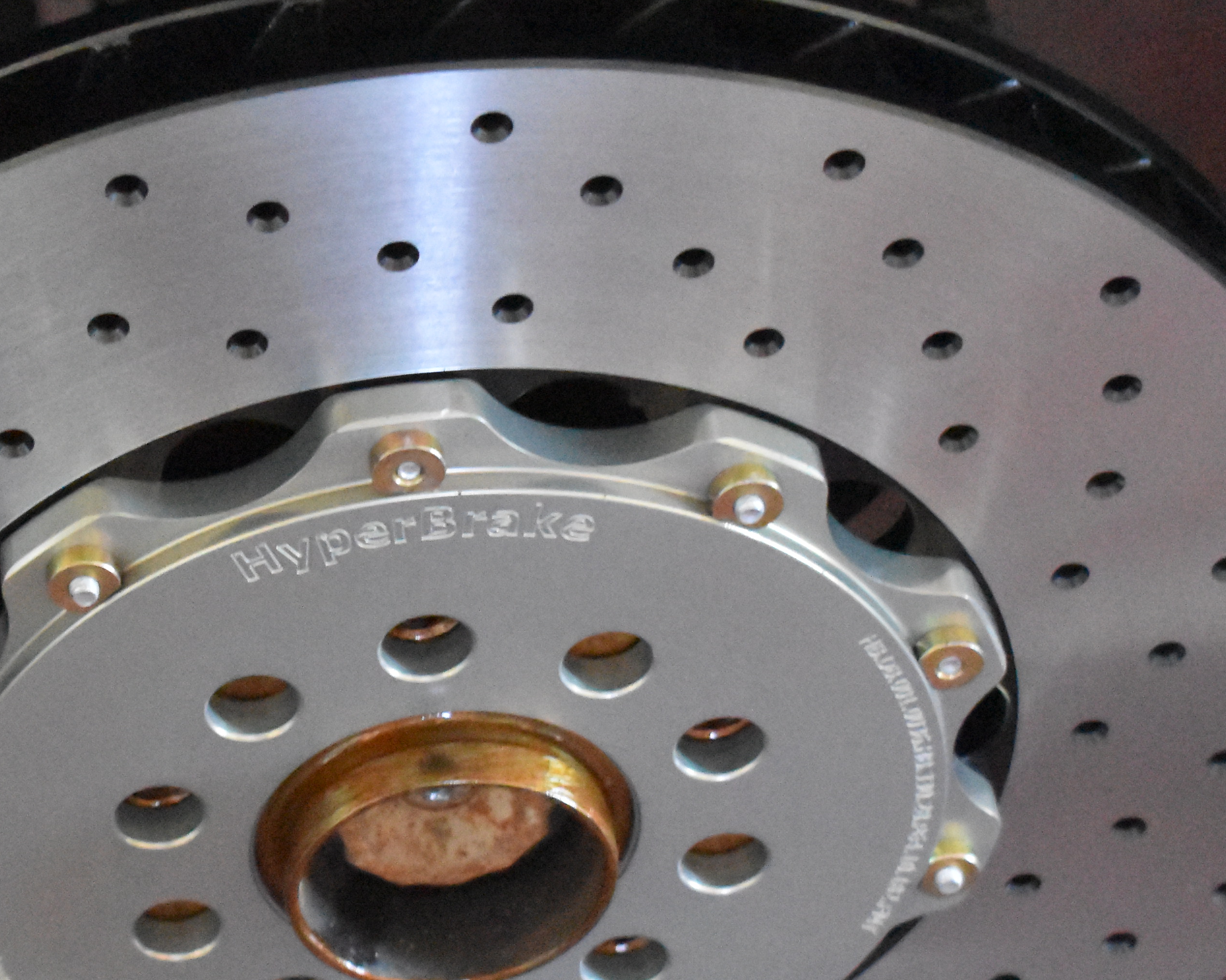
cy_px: 577
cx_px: 332
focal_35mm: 140
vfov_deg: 11.0
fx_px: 5080
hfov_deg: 13.7
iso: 12800
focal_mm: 42
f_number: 5
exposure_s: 1/100
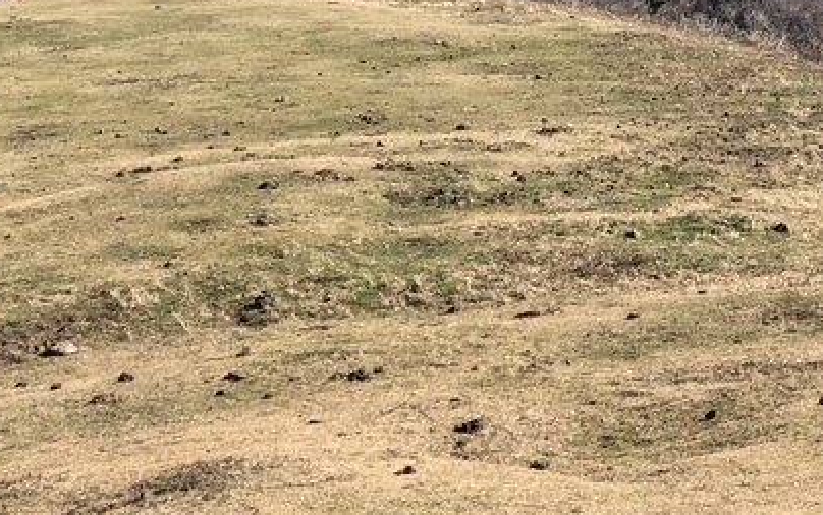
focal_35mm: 153
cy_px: -108
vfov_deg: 8.5
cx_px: 723
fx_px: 3434
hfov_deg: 13.6
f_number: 2.8
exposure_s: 1/516
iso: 20
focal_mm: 6.6
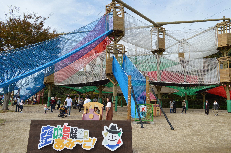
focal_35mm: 27
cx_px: 116
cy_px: 76
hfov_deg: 67.4
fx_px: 173
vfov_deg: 47.8
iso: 100
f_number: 7.1
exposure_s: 1/200
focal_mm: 18
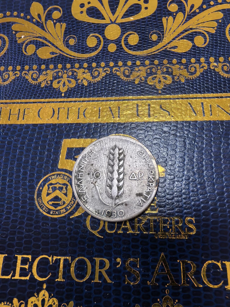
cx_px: 119
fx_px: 221
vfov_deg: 69.4
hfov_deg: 54.9
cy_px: 153
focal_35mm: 25
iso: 200
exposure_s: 1/33.3
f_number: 2.2
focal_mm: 1.68
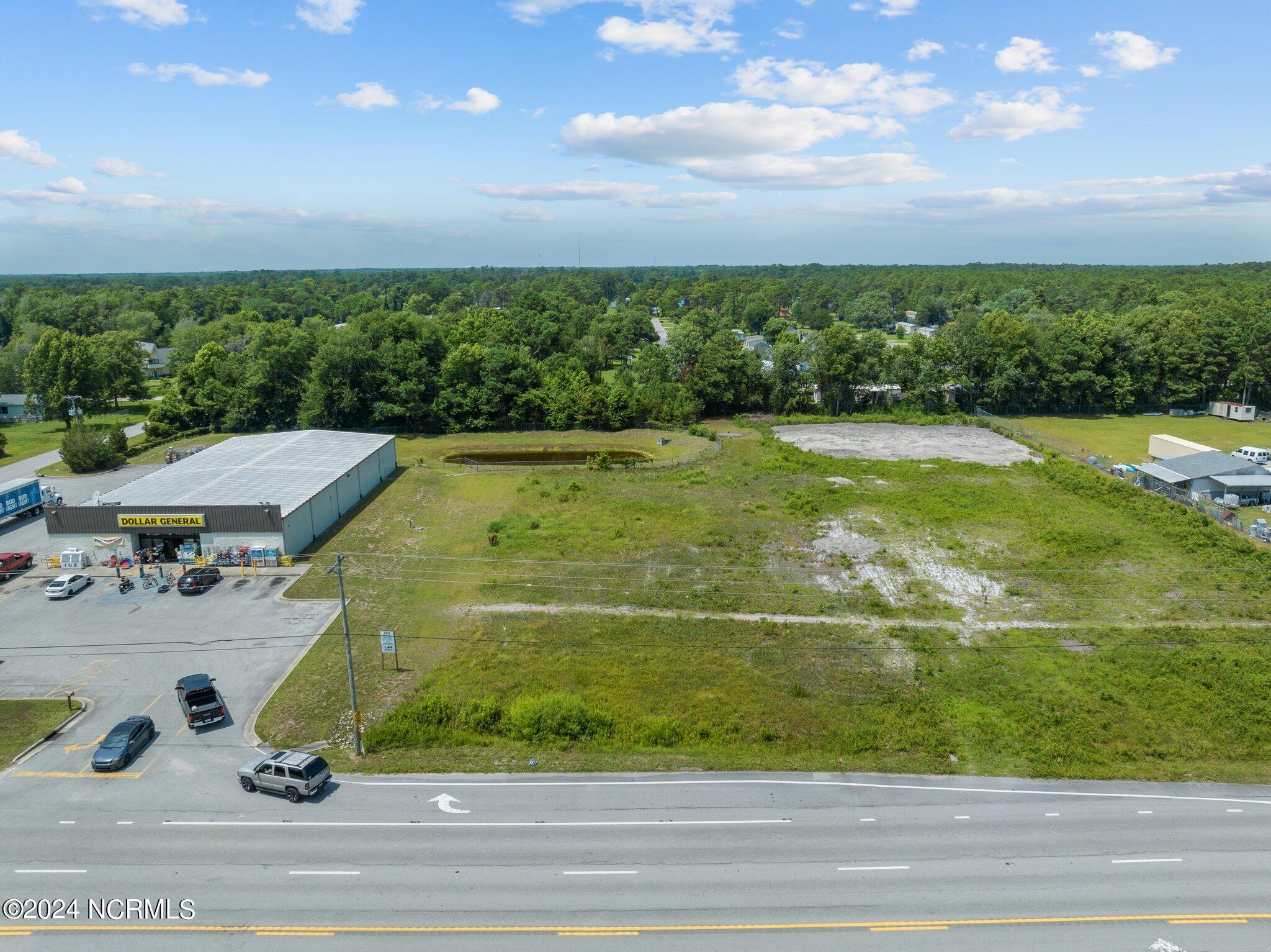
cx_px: 636
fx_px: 881
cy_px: 476
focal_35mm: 24
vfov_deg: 56.8
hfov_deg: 71.6
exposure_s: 1/800
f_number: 5.6
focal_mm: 12.29
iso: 100
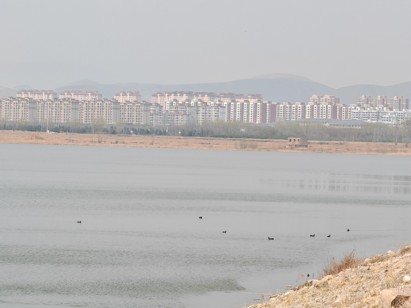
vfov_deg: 9.8
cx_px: 207
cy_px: 144
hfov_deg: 13.1
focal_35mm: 151
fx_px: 1793
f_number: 2.4
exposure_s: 1/476
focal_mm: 8.67
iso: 50
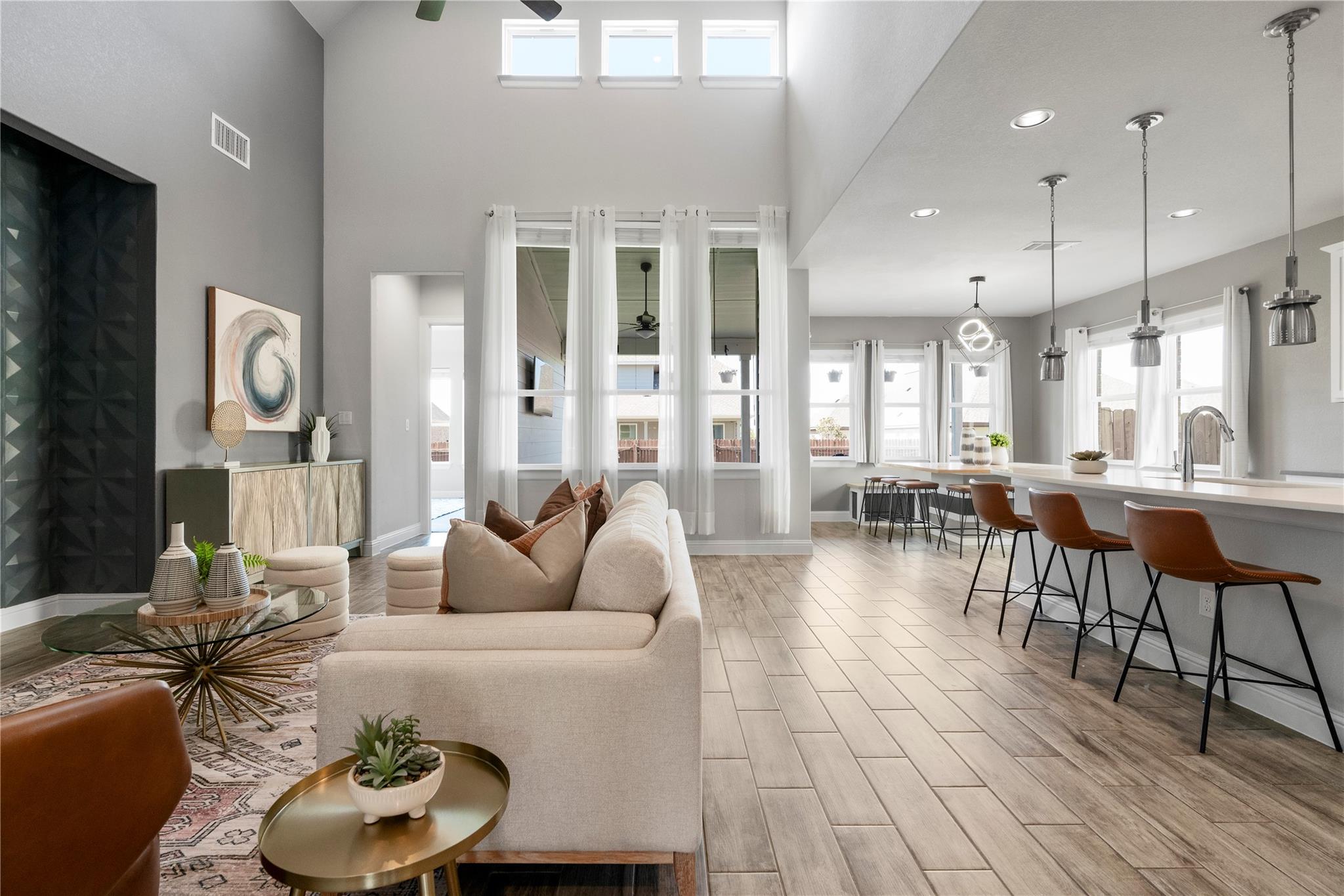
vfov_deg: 73.7
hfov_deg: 96.7
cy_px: 448
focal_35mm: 16
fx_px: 597
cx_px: 672
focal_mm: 16
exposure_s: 1/30
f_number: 8
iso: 2000
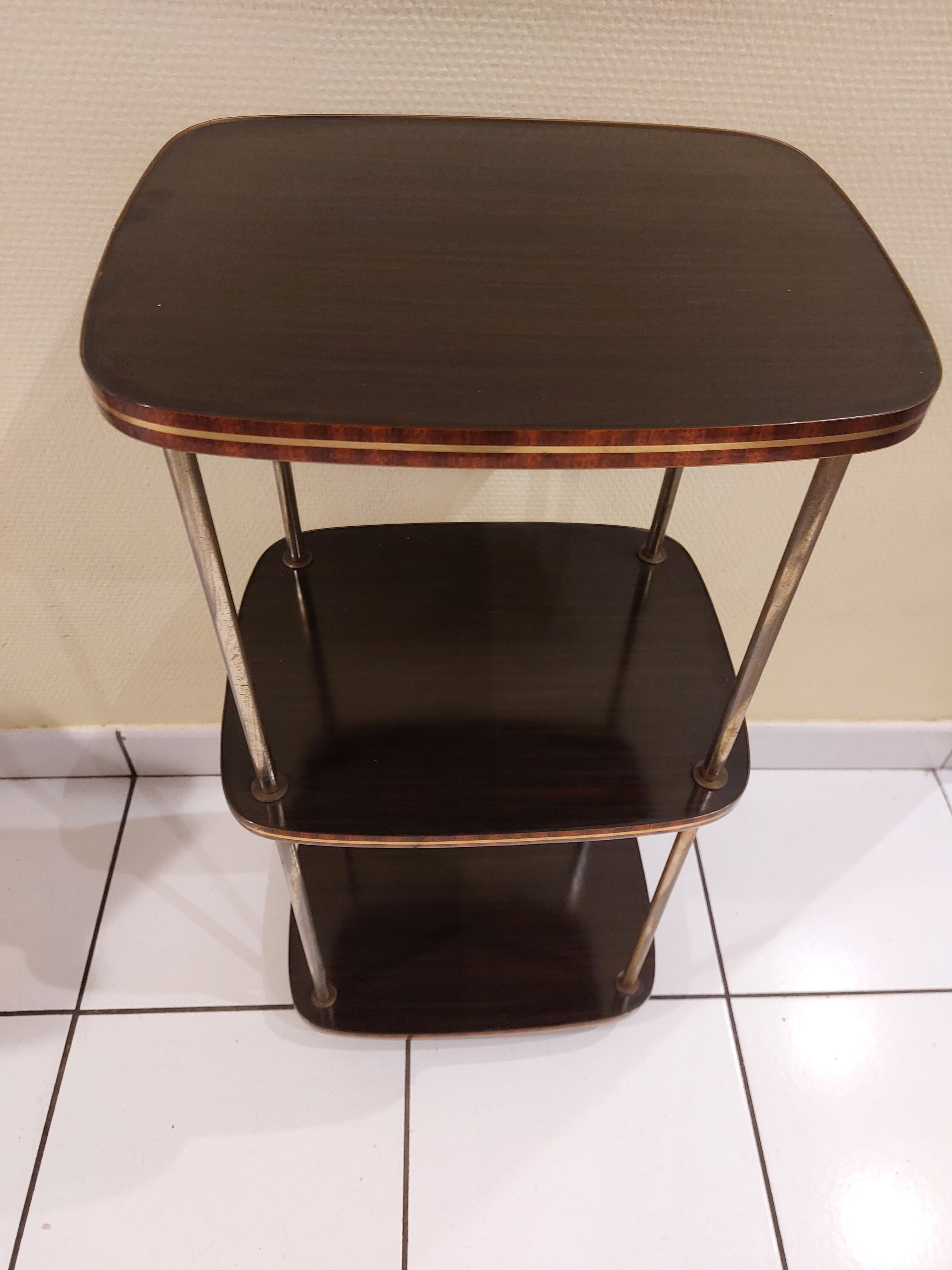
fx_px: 917
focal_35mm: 25
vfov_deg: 69.4
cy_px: 635
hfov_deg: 54.9
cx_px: 476
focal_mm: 5.23
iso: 400
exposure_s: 1/33
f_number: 1.8
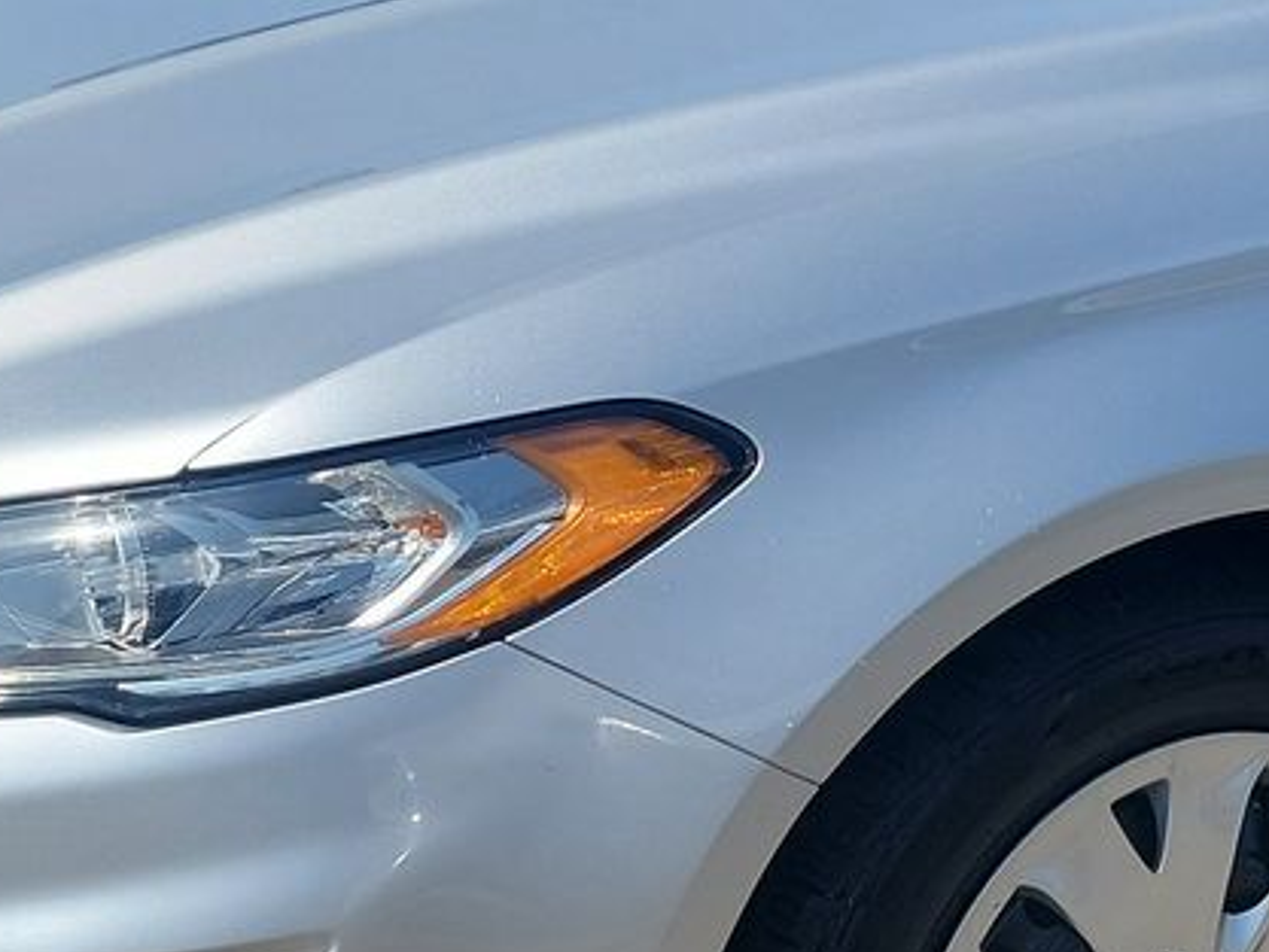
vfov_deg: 15.9
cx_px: 1318
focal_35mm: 92
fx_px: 3374
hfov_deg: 20.5
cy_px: 119
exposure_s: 1/991
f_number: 1.8
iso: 50
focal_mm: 6.7
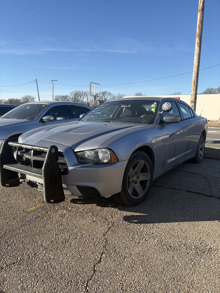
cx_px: 110
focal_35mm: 26
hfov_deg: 53.1
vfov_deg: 67.3
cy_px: 146
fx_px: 220
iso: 50
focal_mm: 5.96
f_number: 1.6
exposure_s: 1/2364
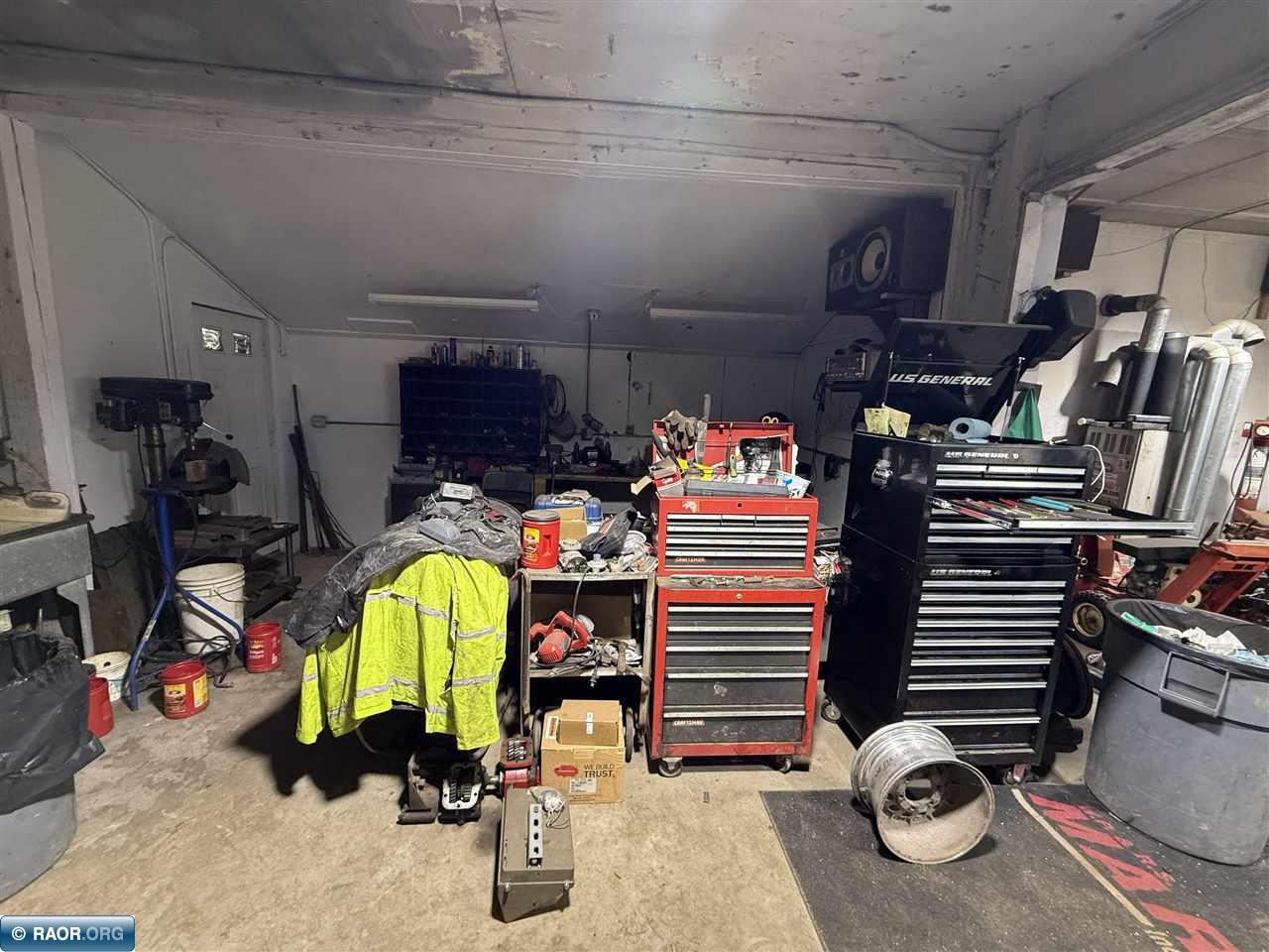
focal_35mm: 14
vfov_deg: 85.7
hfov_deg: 102.1
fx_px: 513
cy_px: 476
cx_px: 634
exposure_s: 1/60
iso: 200
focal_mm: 2.22
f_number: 2.2
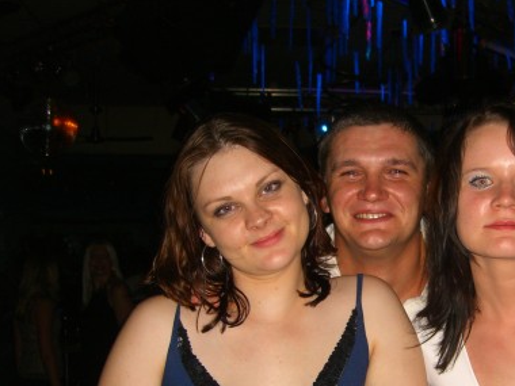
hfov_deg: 31.6
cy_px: 301
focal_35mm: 60
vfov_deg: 24.1
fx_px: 893
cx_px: 382
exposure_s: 1/60
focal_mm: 7.9
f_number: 2.8
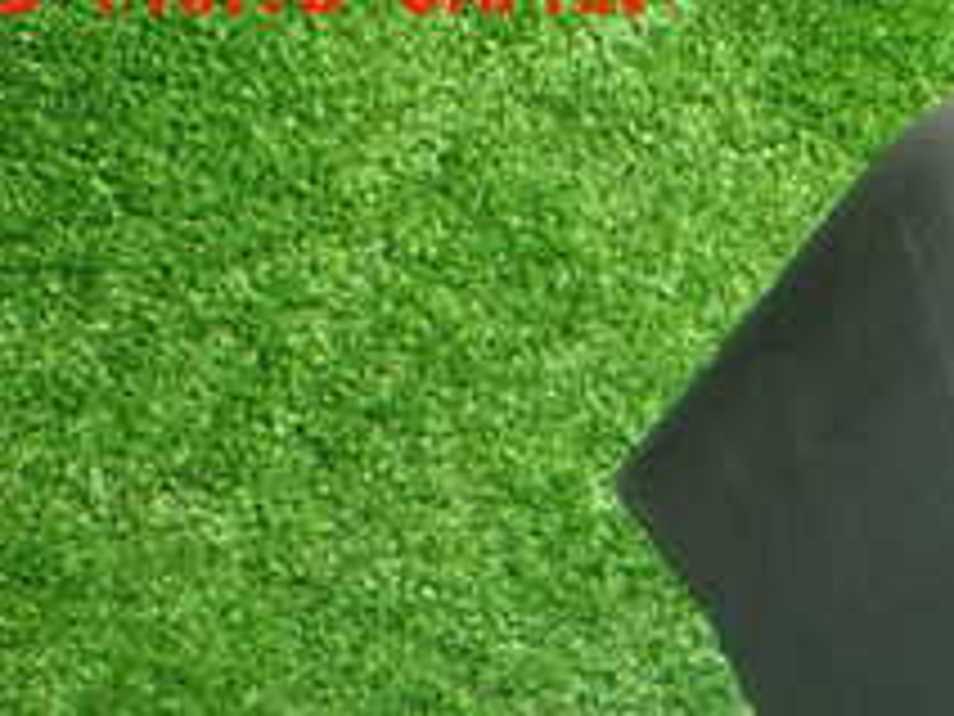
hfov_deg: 21.3
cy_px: 941
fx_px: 2343
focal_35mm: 85
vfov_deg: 16.4
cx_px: 1174
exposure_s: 1/100
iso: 800
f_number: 2.3
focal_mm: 5.4
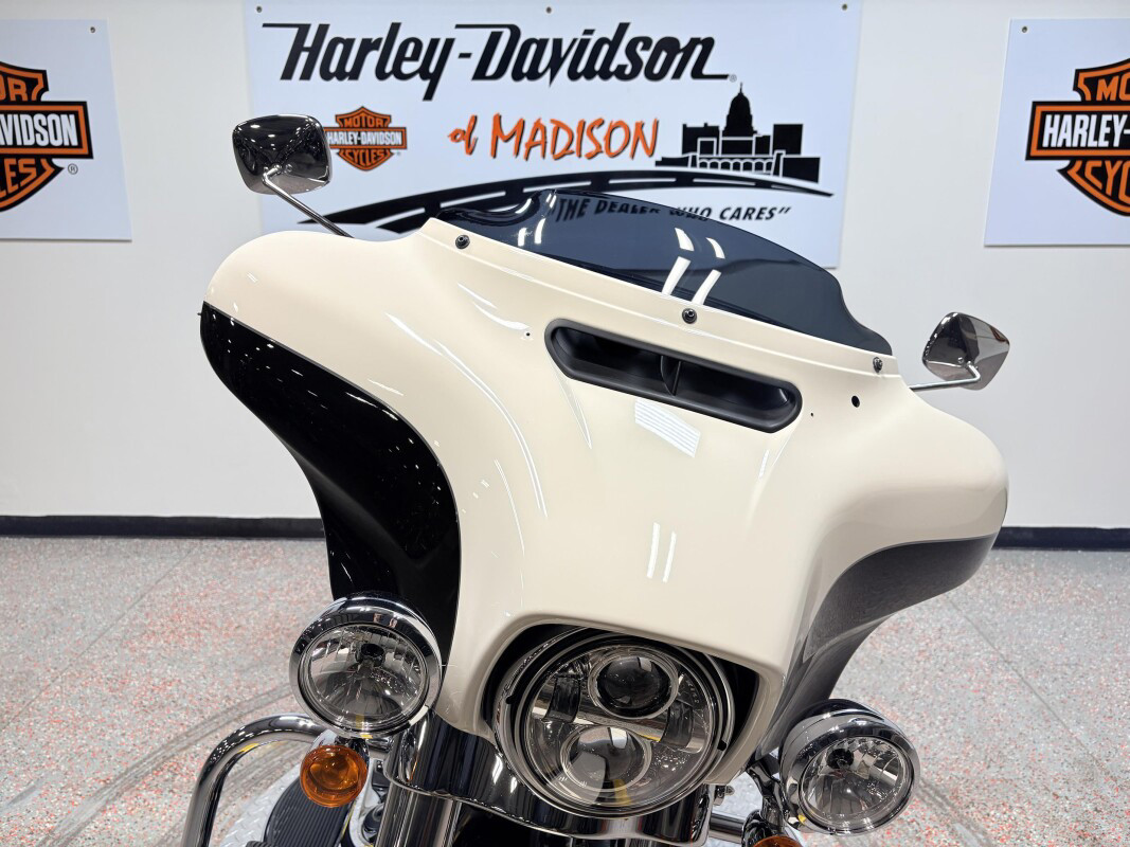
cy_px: 424
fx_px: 849
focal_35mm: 26
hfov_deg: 67.3
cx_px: 565
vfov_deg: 53.1
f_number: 1.6
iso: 40
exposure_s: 1/235
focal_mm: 5.96
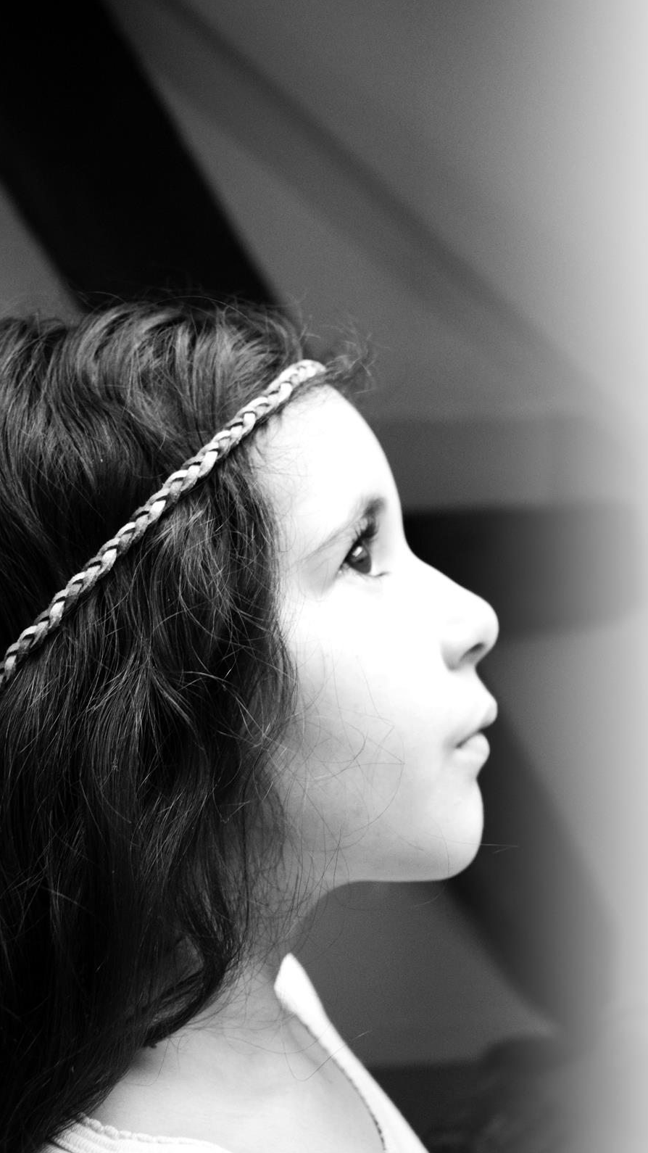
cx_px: 266
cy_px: 579
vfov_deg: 51.0
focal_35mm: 40
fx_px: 1208
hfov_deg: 30.0
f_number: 4
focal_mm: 25
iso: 3600
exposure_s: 1/60
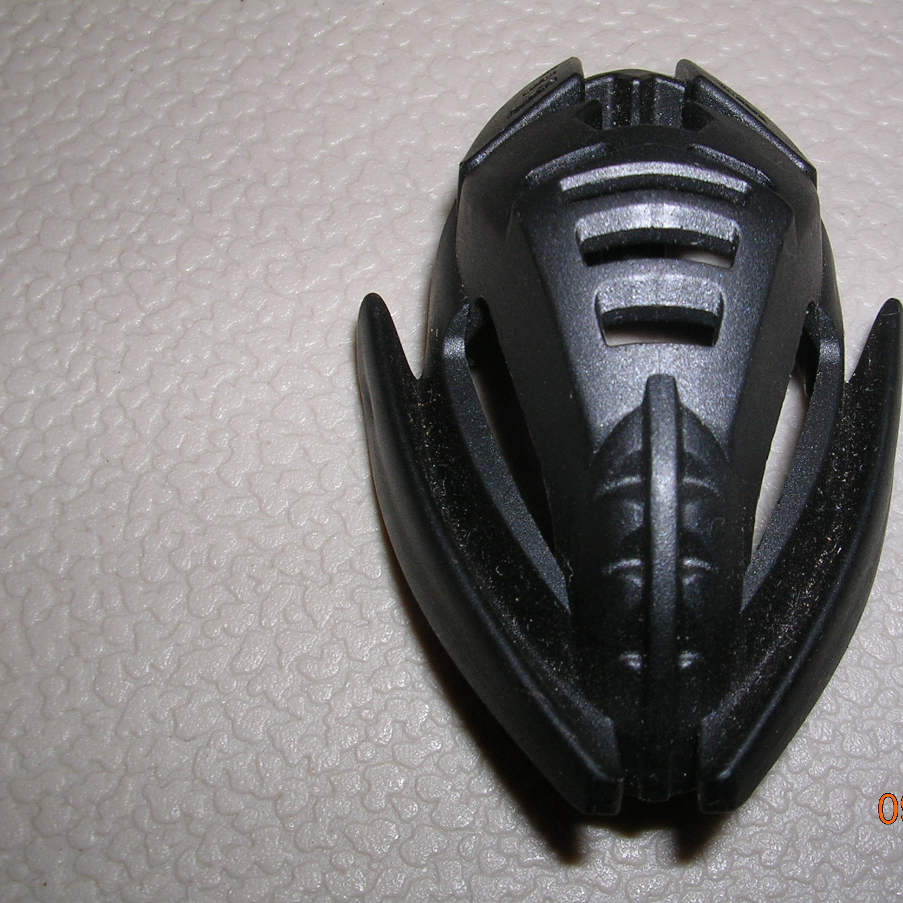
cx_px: 579
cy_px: 450
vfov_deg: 37.6
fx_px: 1328
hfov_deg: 37.3
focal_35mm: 45
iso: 50
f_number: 5.6
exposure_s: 1/60.1
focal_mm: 5.8
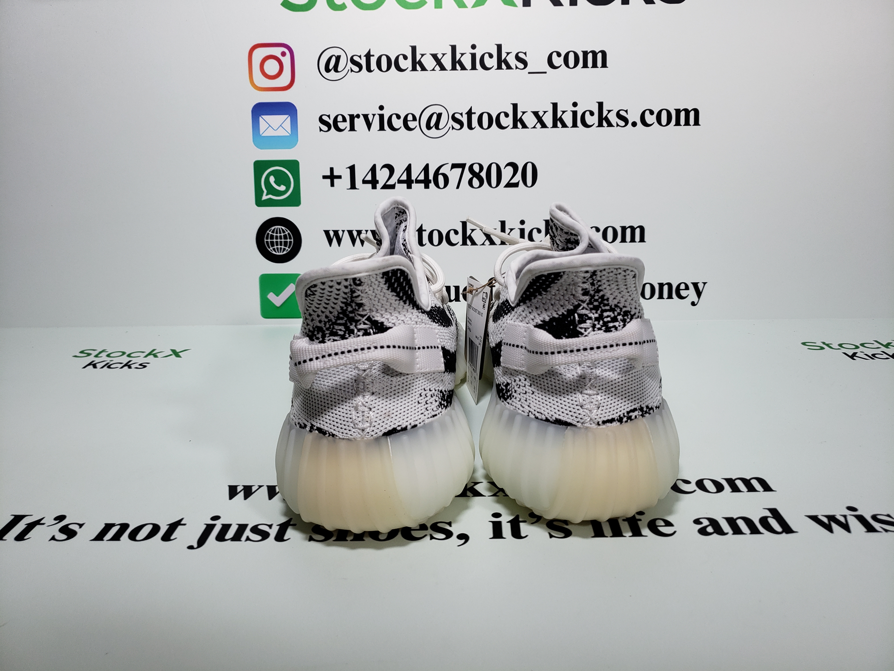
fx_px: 671
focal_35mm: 26
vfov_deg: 53.1
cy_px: 336
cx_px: 447
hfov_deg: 67.3
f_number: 1.5
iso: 50
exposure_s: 1/667
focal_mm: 4.3
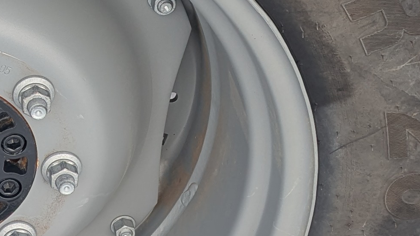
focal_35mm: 109
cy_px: 41
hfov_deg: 18.7
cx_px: -61
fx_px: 1214
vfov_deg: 11.1
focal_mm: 6.81
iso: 37
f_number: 1.85
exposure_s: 1/566
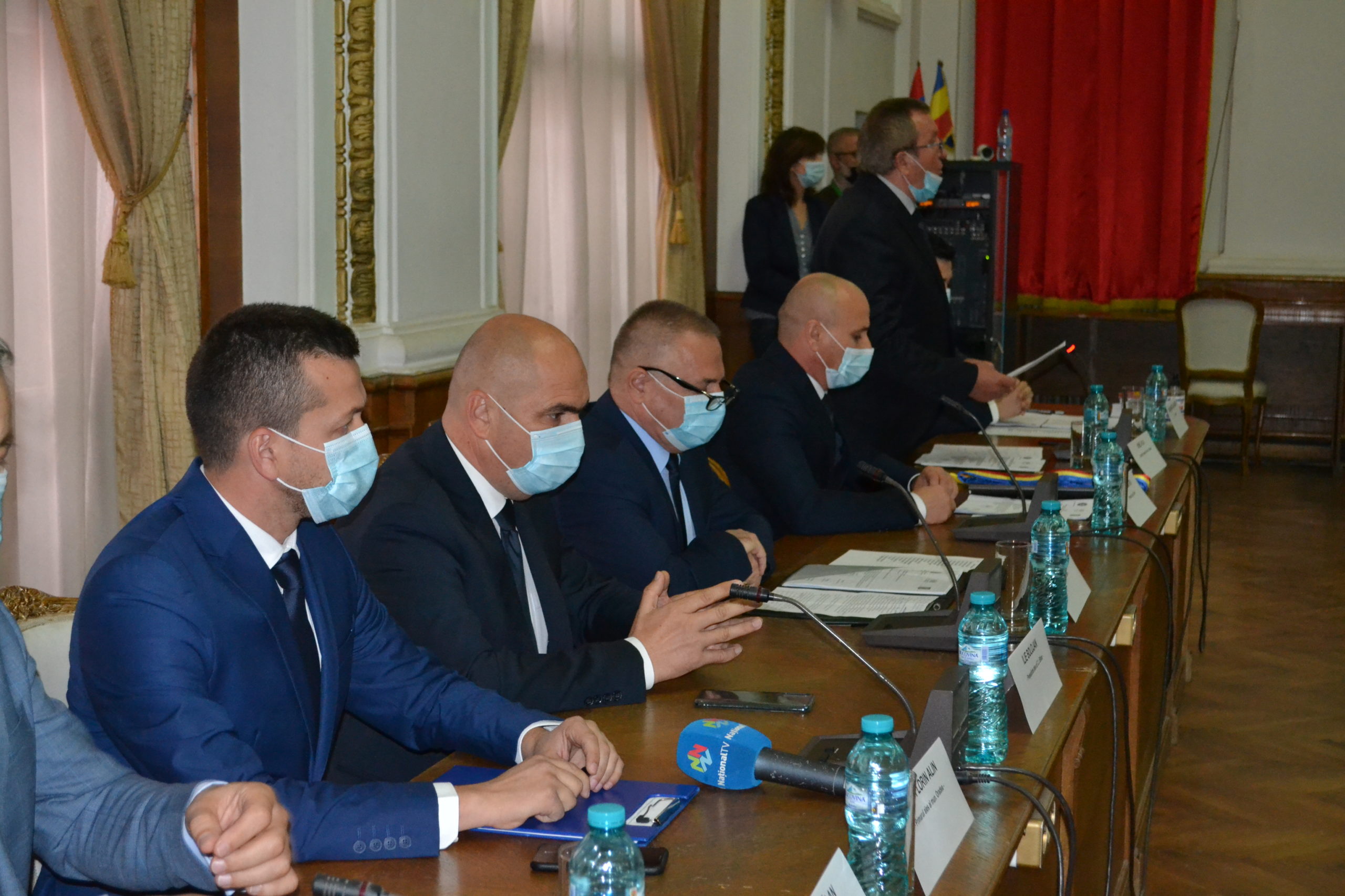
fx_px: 2017
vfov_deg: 25.1
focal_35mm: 54
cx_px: 672
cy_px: 448
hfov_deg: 36.9
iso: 3200
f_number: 5
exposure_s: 1/60
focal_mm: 36
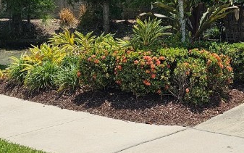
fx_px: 492
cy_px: -41
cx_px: 216
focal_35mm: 74
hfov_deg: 26.9
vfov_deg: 16.7
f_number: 1.7
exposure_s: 1/1361
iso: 16
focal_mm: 6.3
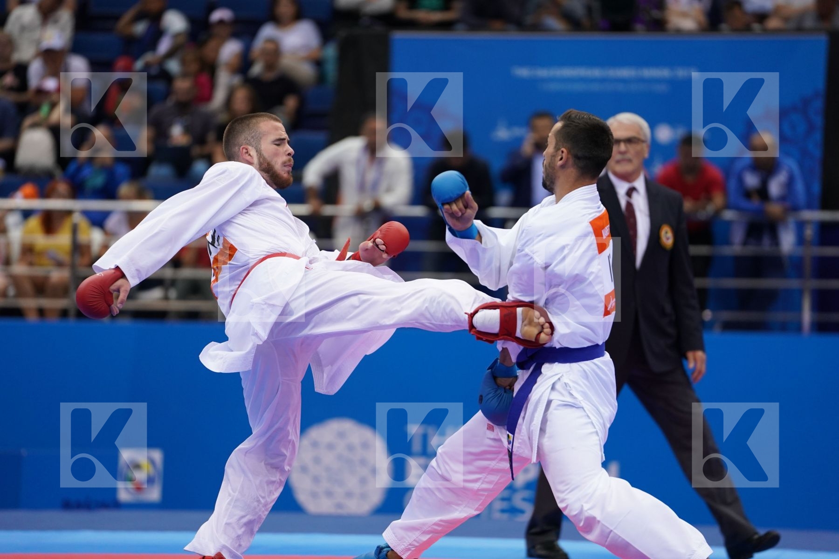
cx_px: 420
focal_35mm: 200
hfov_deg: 10.3
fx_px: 4661
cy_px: 280
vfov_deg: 6.9
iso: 1250
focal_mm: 200
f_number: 2.8
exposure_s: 1/1000
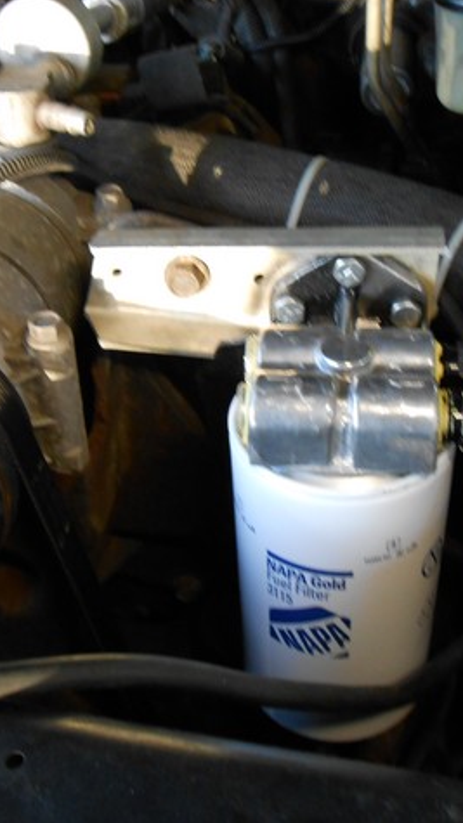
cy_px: 411
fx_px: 961
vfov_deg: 46.4
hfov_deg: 27.1
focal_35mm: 44
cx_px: 243
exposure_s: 1/30
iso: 320
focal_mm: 5.3
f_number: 3.8
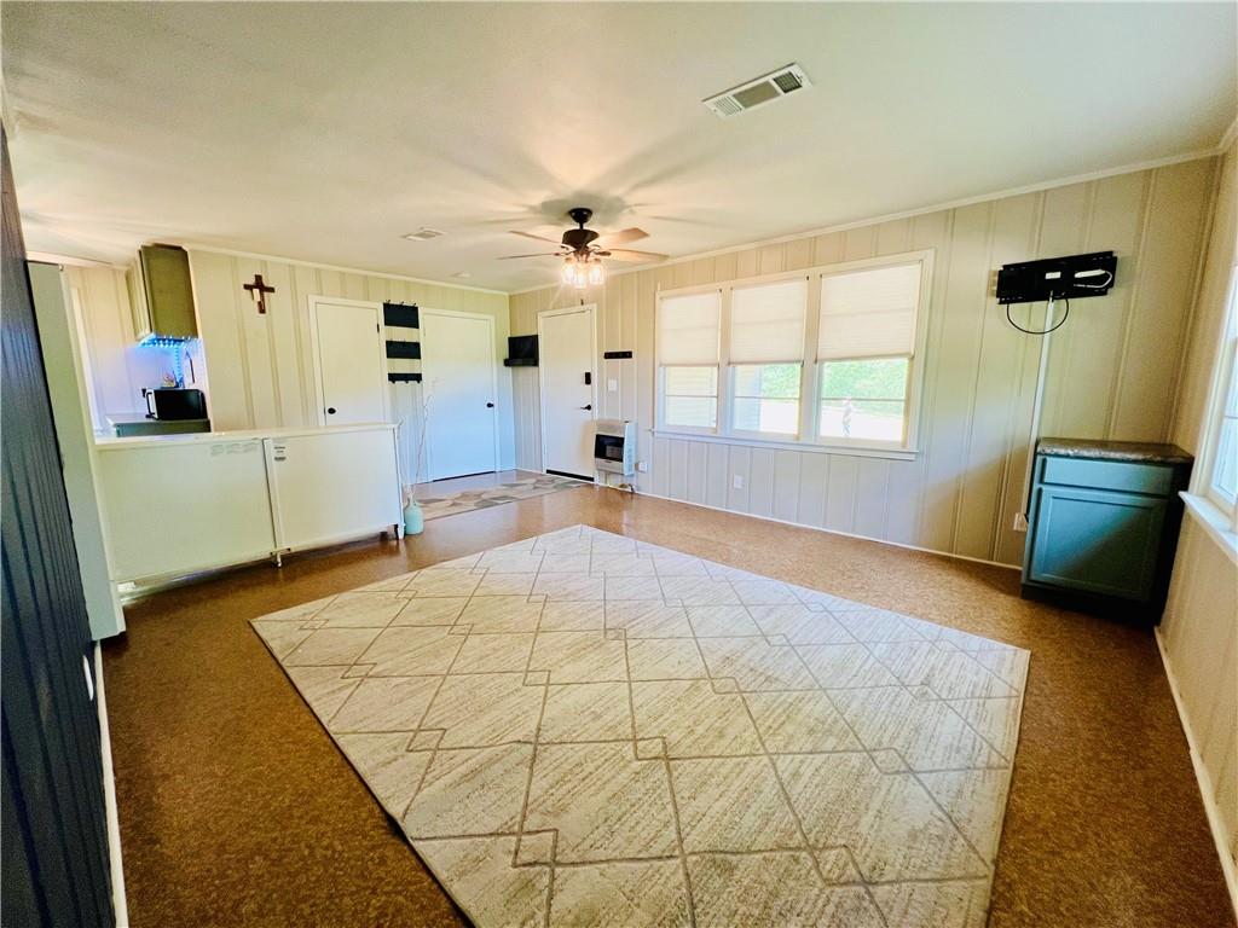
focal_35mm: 13
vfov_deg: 89.9
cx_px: 619
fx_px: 465
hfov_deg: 106.2
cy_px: 464
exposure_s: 1/120
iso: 250
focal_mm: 1.57
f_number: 1.8
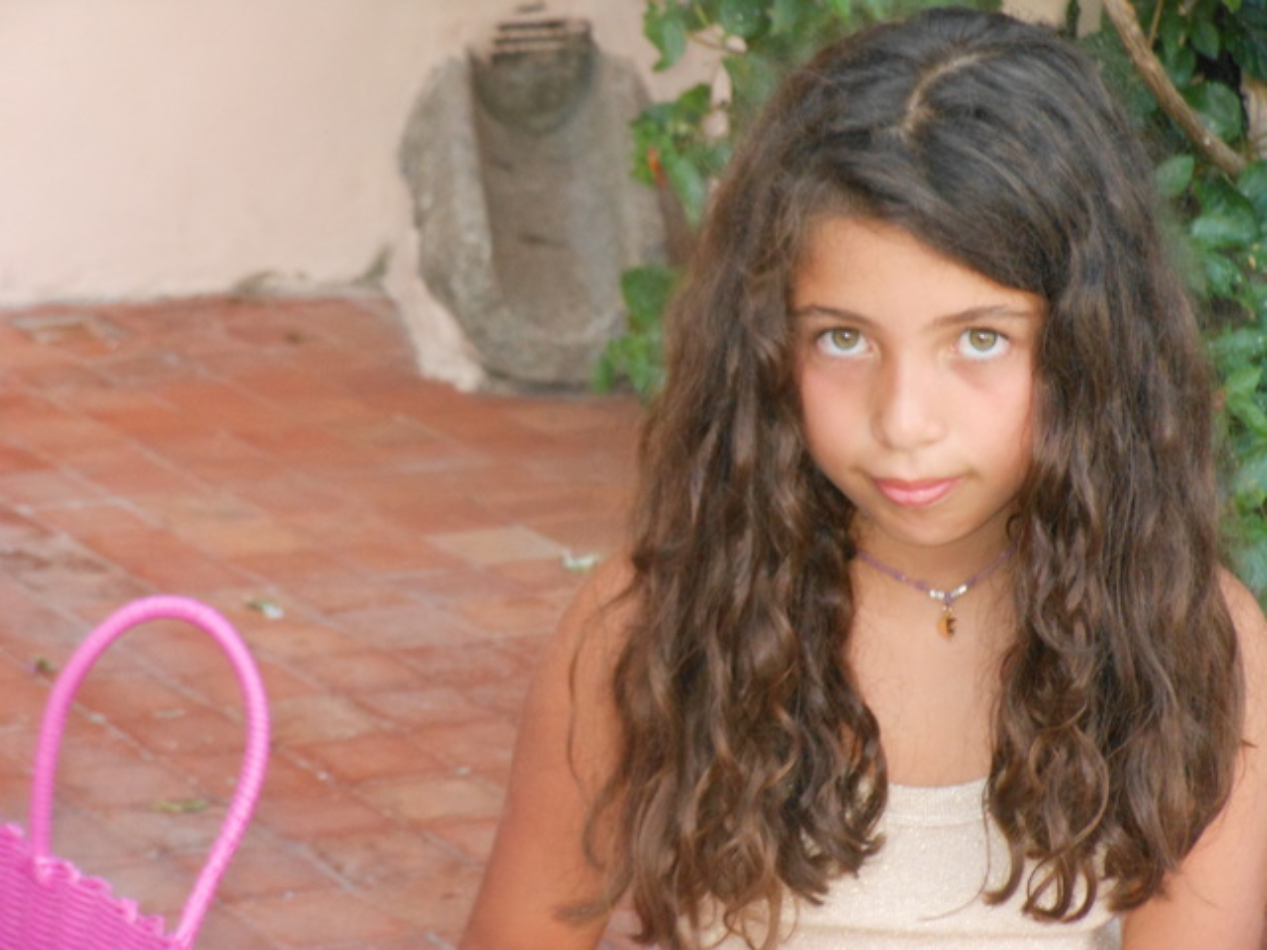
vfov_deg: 12.3
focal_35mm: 120
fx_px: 4392
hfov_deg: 16.4
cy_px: 475
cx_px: 634
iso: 500
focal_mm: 21.5
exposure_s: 1/60
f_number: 5.4
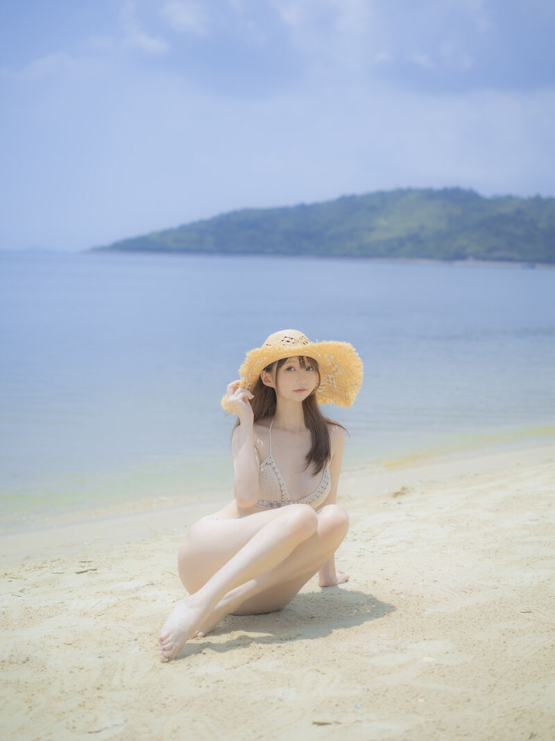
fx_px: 1090
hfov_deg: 28.6
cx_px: 278
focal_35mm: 51
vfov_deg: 37.5
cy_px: 370
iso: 100
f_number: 2.8
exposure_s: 1/2000
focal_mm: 65
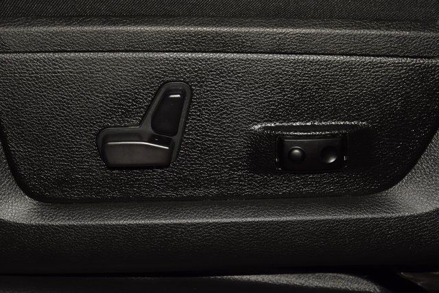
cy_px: 146
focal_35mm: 105
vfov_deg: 13.0
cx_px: 220
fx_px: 1281
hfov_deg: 19.5
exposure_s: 1/125
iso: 100
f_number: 8
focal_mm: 70
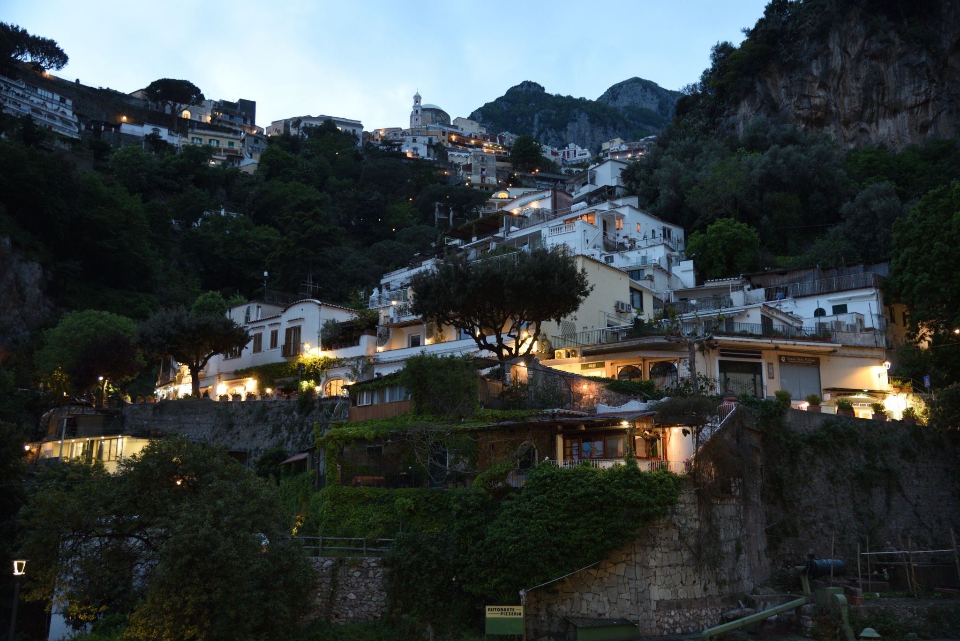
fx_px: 934
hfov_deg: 54.4
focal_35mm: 35
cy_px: 320
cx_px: 480
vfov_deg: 37.9
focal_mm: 35
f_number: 4
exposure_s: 1/20
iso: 1600
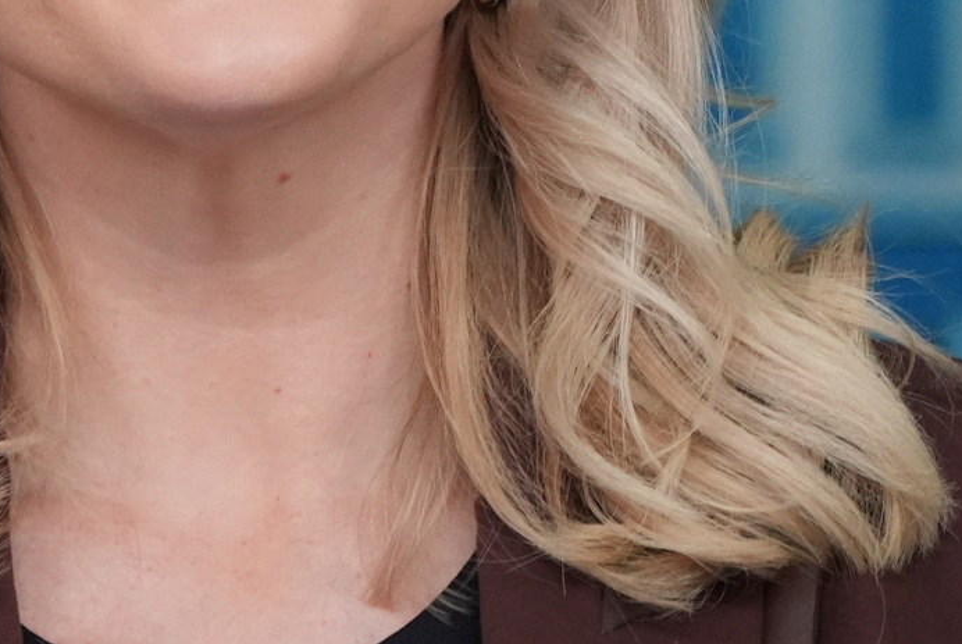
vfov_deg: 1.0
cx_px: 201
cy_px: -106
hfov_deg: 1.5
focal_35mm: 1400
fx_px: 37450
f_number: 5.6
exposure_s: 1/320
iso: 3200
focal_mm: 400
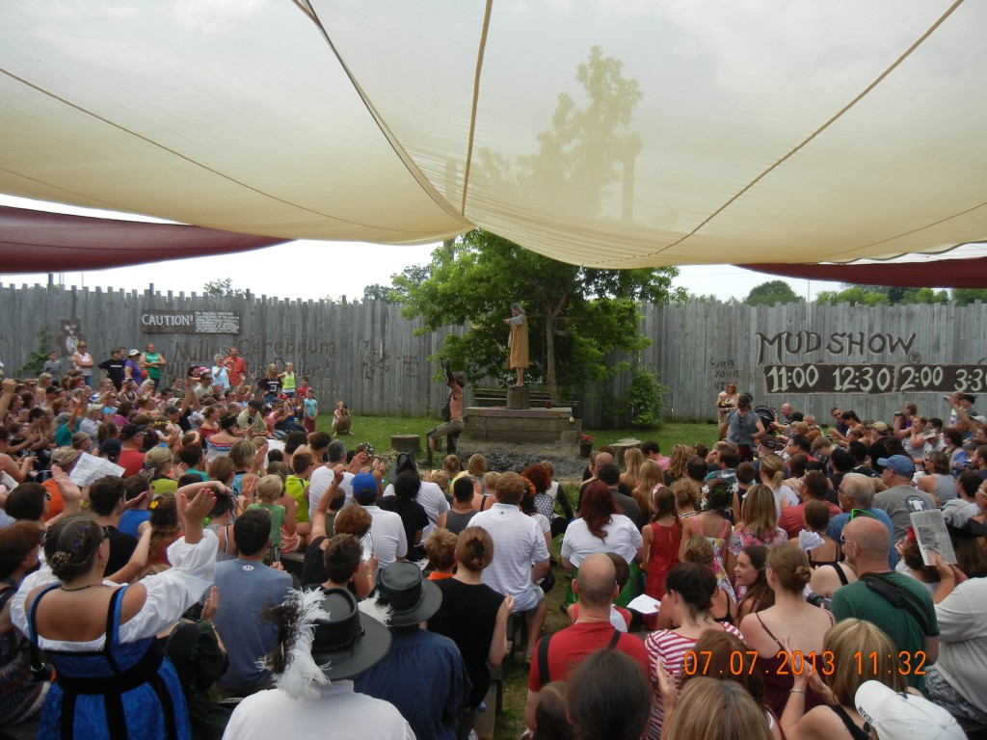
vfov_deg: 46.8
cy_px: 370
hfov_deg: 60.0
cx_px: 494
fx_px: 855
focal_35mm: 30
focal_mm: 5.4
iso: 160
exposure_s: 1/834
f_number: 3.5
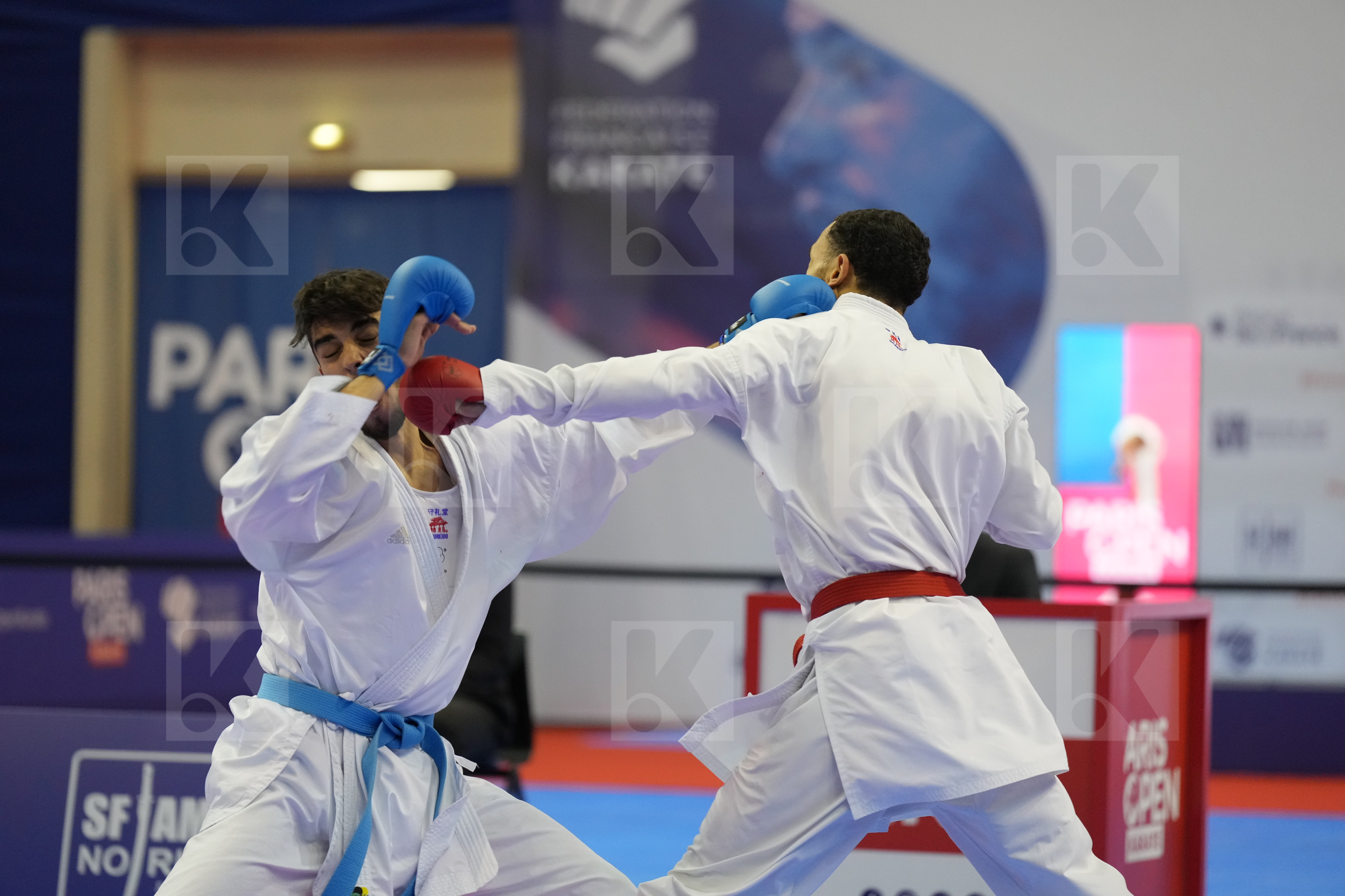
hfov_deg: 13.5
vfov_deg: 9.0
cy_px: 448
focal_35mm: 152
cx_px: 672
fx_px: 5678
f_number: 2.8
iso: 3200
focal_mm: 152
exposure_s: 1/1000
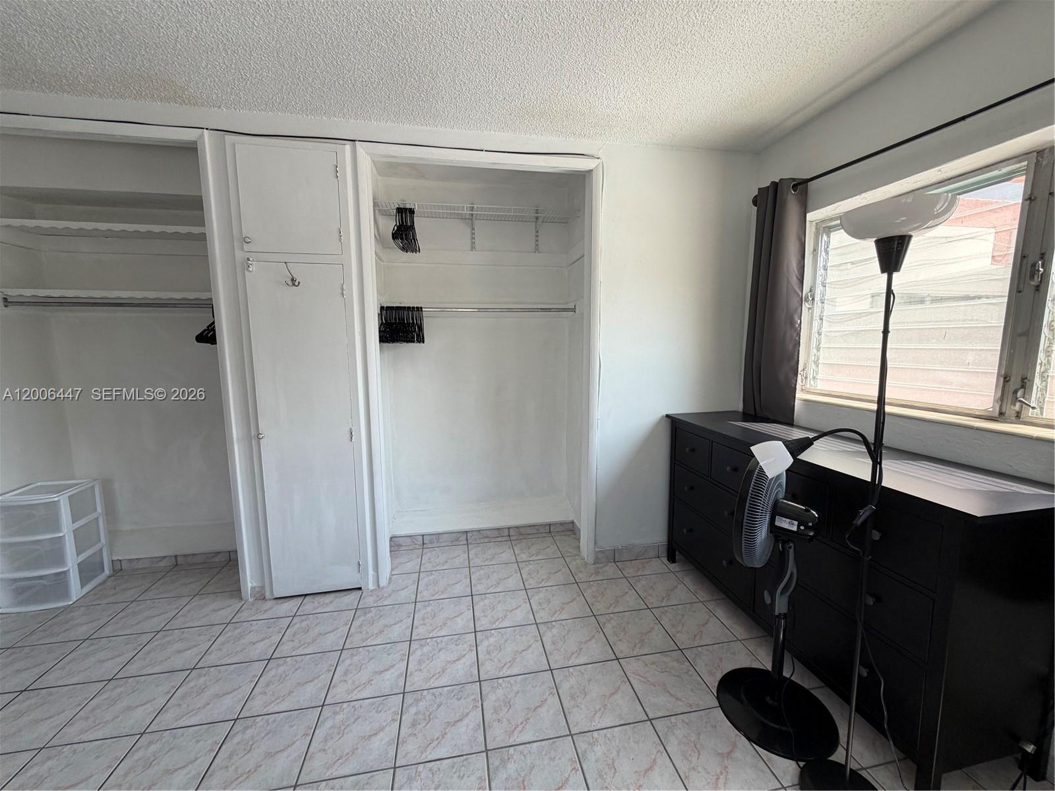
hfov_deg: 102.1
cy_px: 396
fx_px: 427
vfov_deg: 85.7
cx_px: 528
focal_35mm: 14
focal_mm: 2.22
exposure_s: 1/121
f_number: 2.2
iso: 64
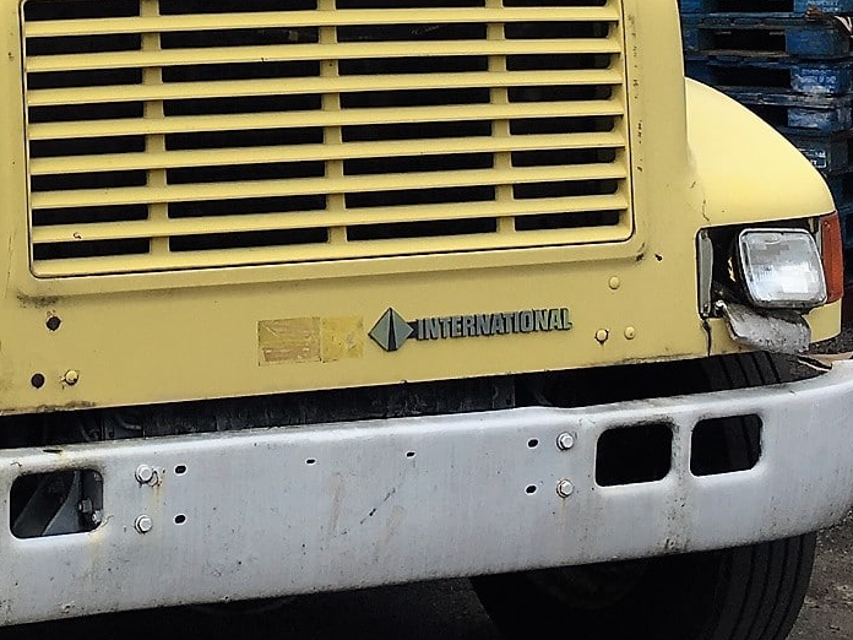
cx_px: 94
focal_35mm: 84
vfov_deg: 17.2
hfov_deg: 22.7
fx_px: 2070
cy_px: 31
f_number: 2.2
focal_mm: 4.15
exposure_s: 1/827
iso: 25
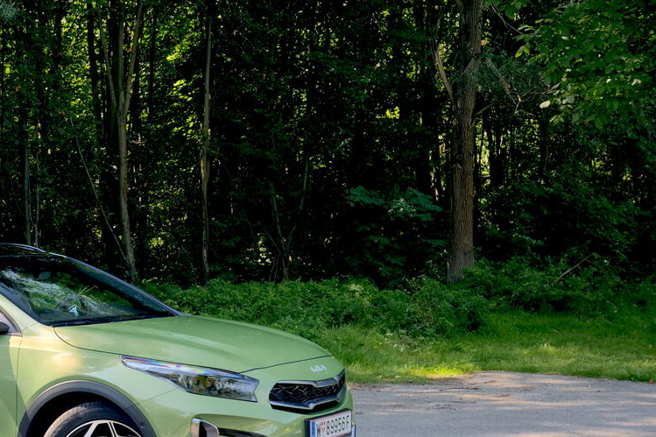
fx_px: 1239
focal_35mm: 68
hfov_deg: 28.2
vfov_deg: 20.0
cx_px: 32
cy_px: 276
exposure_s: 1/125
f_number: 3.1
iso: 200
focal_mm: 17
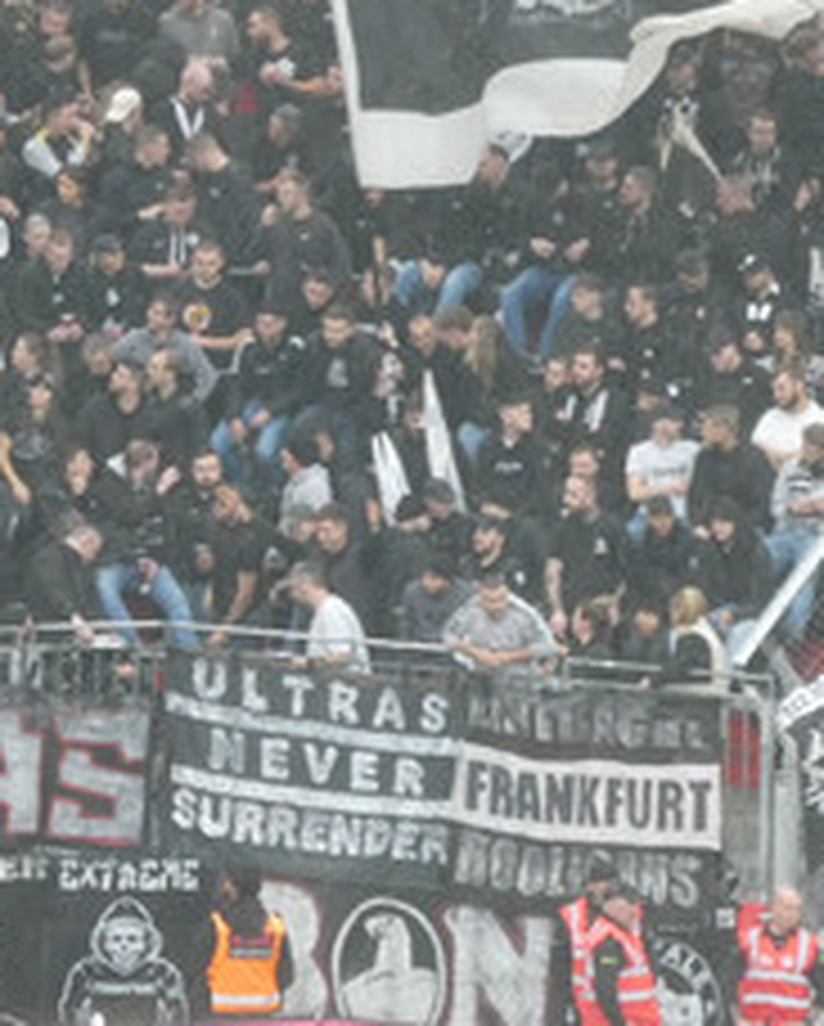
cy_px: 90
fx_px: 20809
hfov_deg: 2.3
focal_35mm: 684
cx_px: -162
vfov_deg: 2.8
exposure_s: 1/125
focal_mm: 44.8
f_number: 5.6
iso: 500
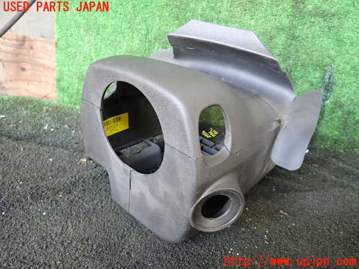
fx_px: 259
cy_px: 134
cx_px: 180
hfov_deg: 69.4
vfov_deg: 54.9
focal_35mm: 25
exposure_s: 1/30
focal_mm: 4.5
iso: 200
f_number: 2
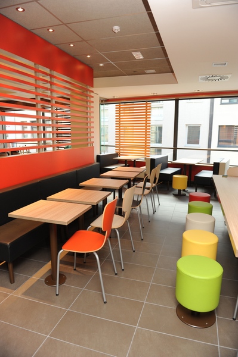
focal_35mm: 24
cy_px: 178
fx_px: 238
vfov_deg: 73.8
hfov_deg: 53.1
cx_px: 119
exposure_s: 1/80
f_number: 3.5
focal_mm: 24
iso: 800
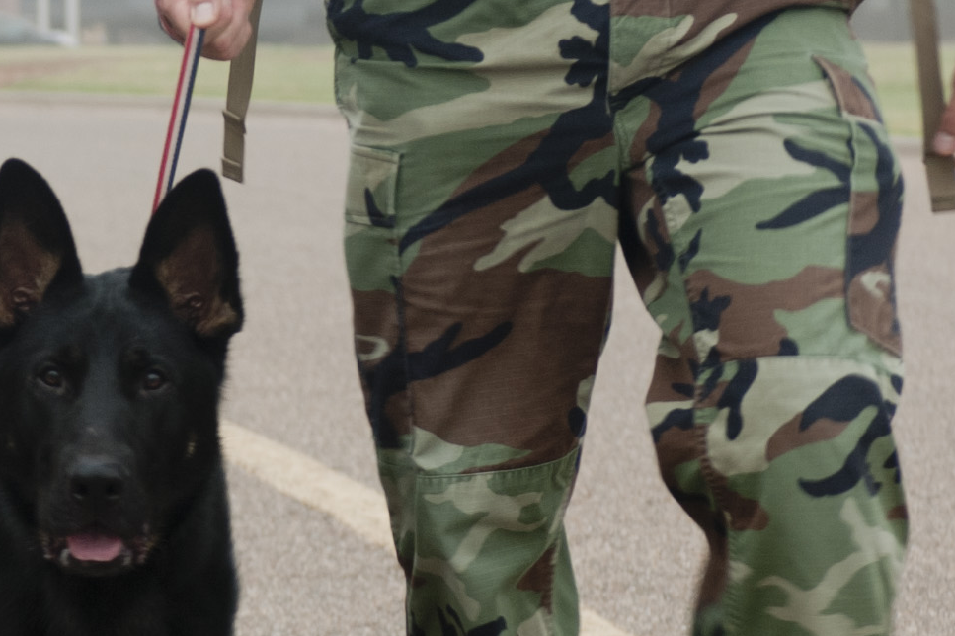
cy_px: 212
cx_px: 66
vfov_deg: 4.5
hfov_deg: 6.7
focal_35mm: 308
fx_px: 8167
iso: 200
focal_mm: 70
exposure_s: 1/60
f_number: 5.6
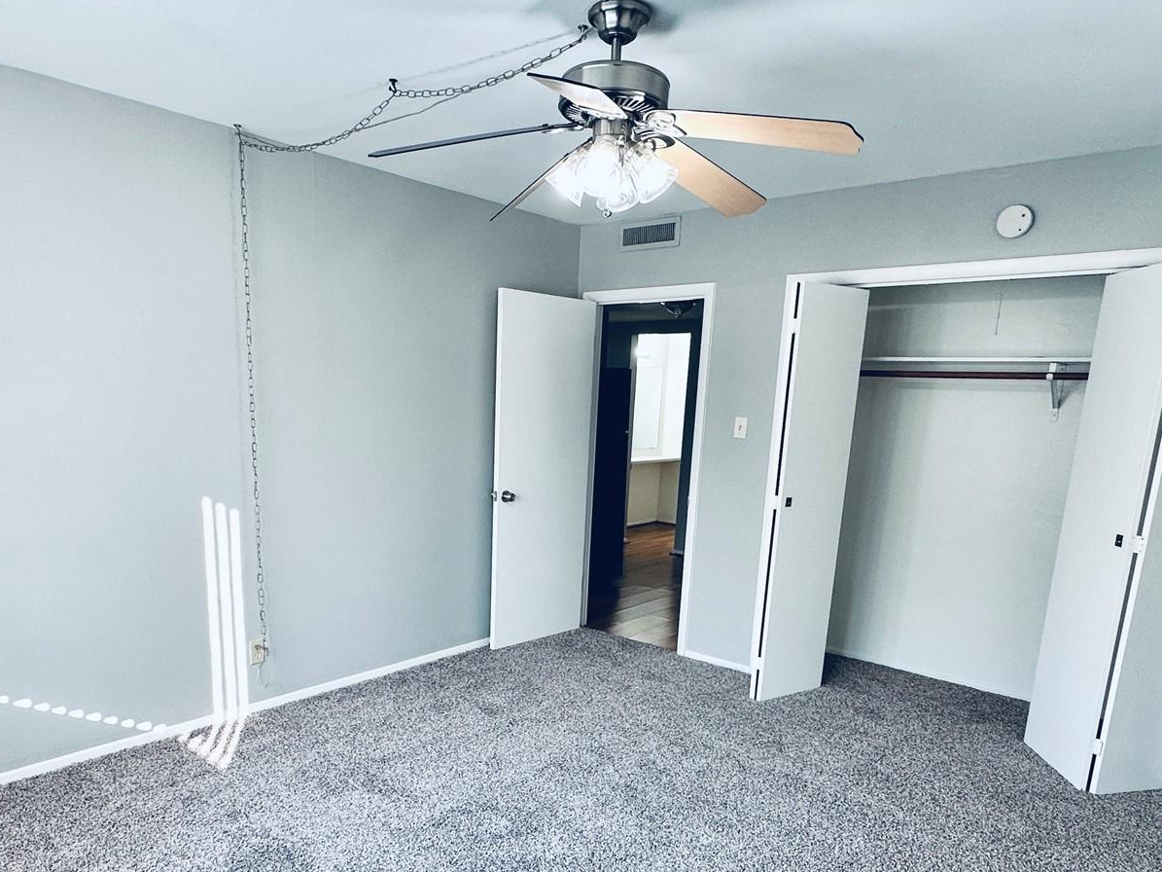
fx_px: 806
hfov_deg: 71.4
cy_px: 565
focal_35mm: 24
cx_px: 520
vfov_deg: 55.9
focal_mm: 2.22
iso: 80
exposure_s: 1/120
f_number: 2.2
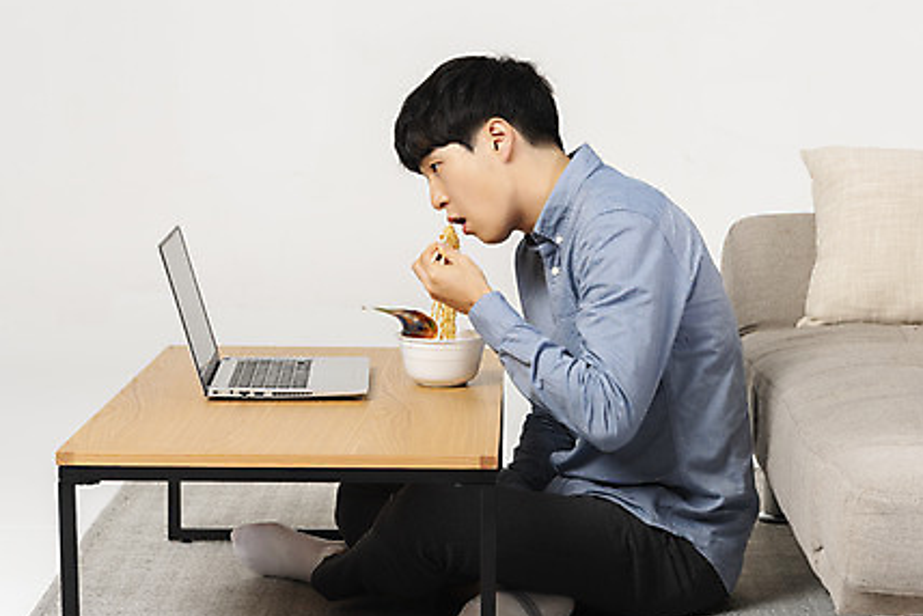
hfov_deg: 20.7
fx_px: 2514
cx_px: 629
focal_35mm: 98
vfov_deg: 14.0
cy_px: 317
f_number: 13
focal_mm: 70
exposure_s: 1/125
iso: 100
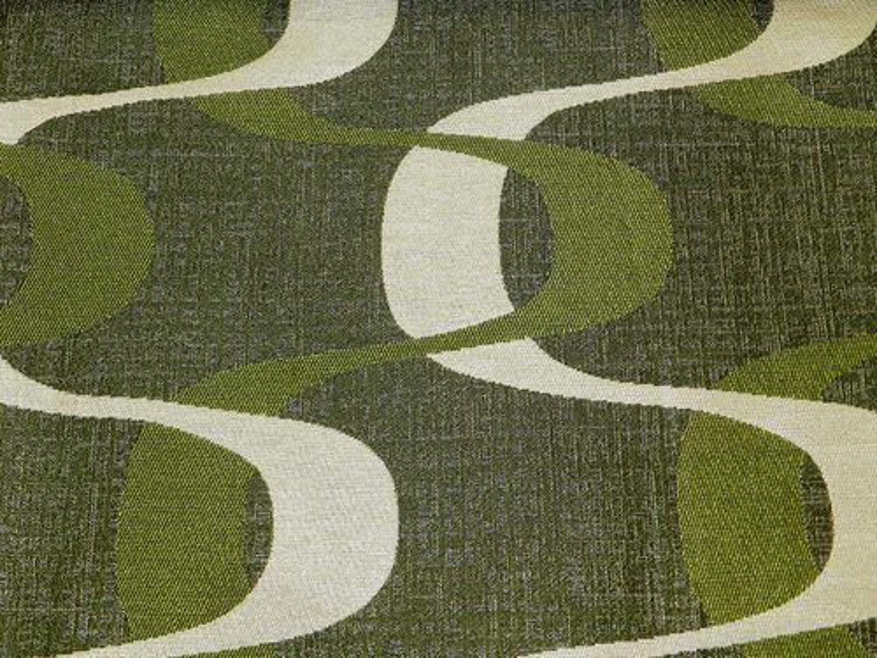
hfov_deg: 32.2
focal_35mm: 60
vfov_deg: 24.4
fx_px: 1520
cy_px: 329
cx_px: 438
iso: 200
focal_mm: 10.7
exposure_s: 1/30
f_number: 4.6
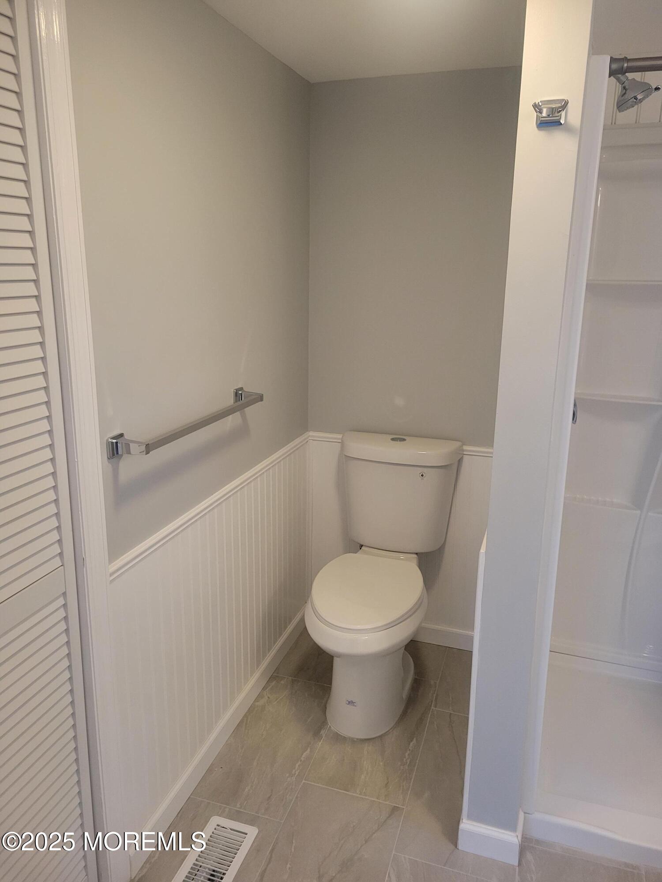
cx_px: 331
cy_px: 441
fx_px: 663
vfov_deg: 67.3
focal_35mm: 26
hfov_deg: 53.1
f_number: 1.8
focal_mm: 5.4
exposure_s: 1/120
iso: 320
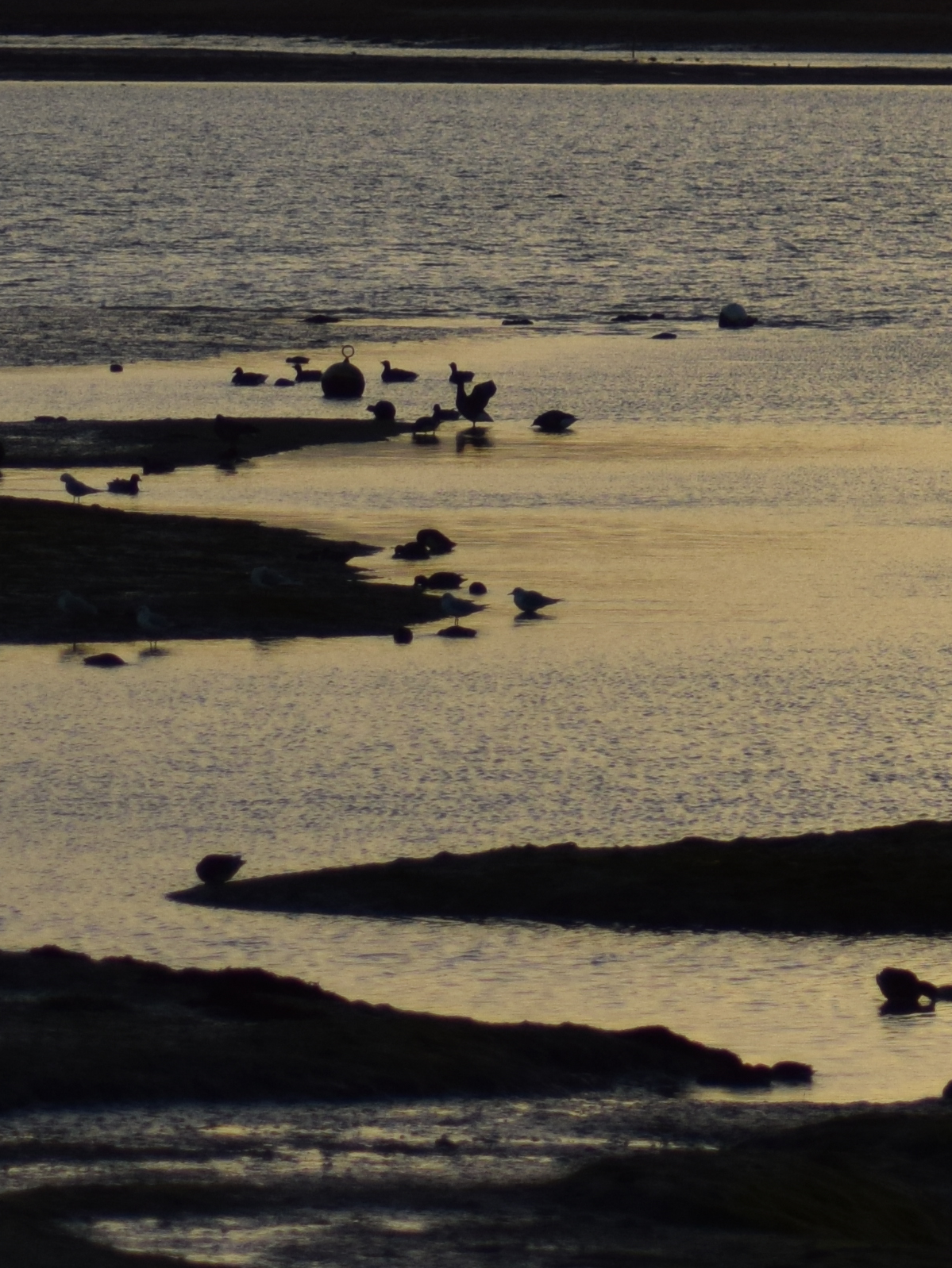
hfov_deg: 3.9
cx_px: 1363
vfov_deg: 5.2
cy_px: -149
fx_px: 13894
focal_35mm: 379
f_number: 4
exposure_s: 1/3200
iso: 200
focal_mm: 70
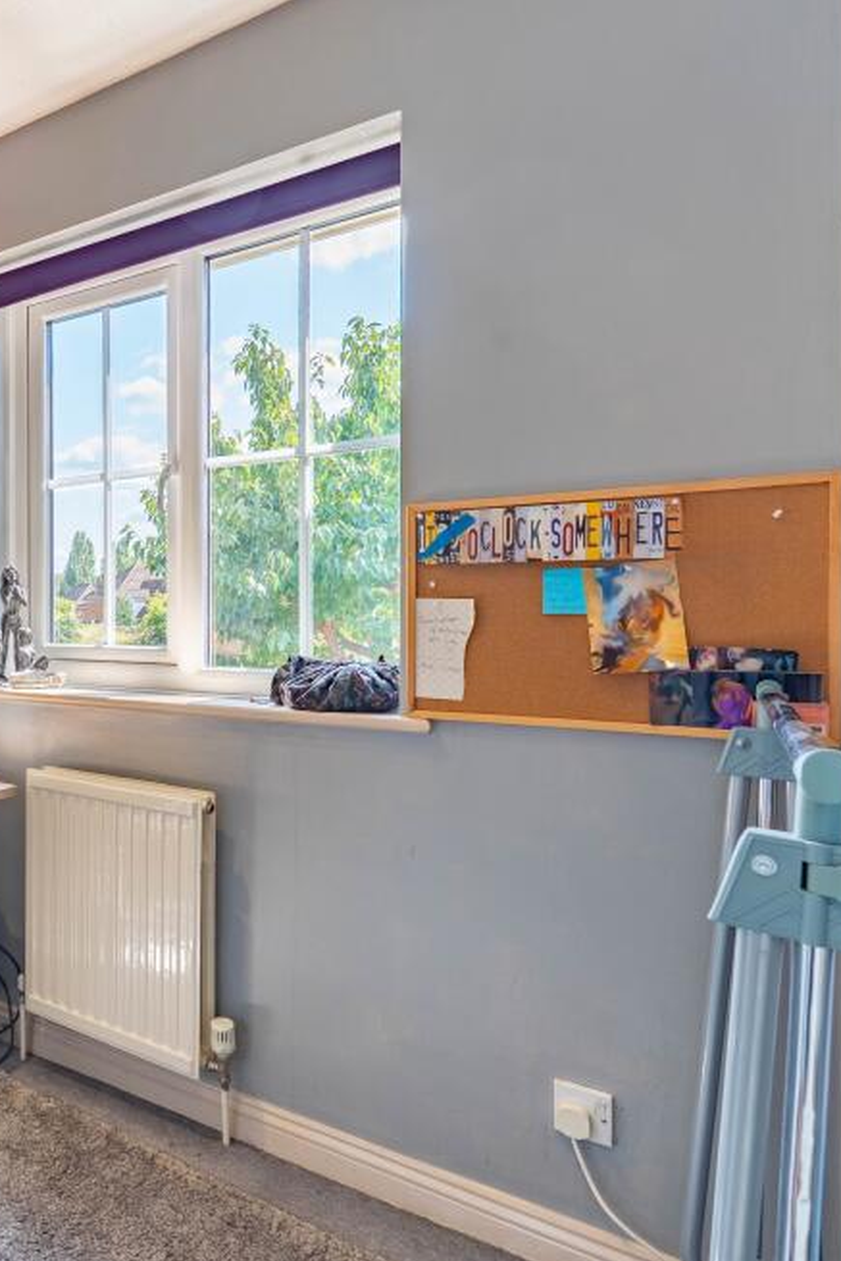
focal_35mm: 25
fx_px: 876
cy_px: 625
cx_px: 33
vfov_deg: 71.5
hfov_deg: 44.9
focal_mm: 16
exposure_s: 1/100
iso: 320
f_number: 8
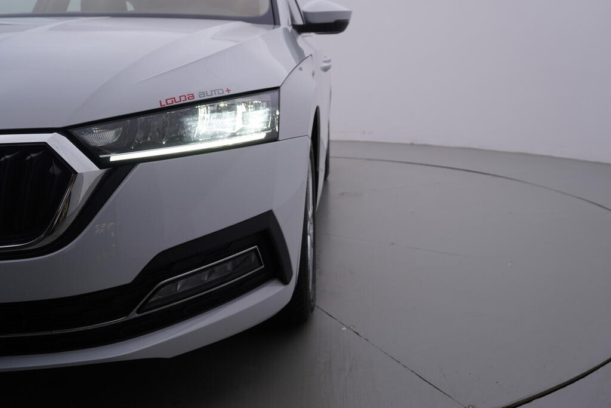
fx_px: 611
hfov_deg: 53.1
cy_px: 204
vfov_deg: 36.9
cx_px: 306
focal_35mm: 36
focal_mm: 24
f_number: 5
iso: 125
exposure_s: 1/125
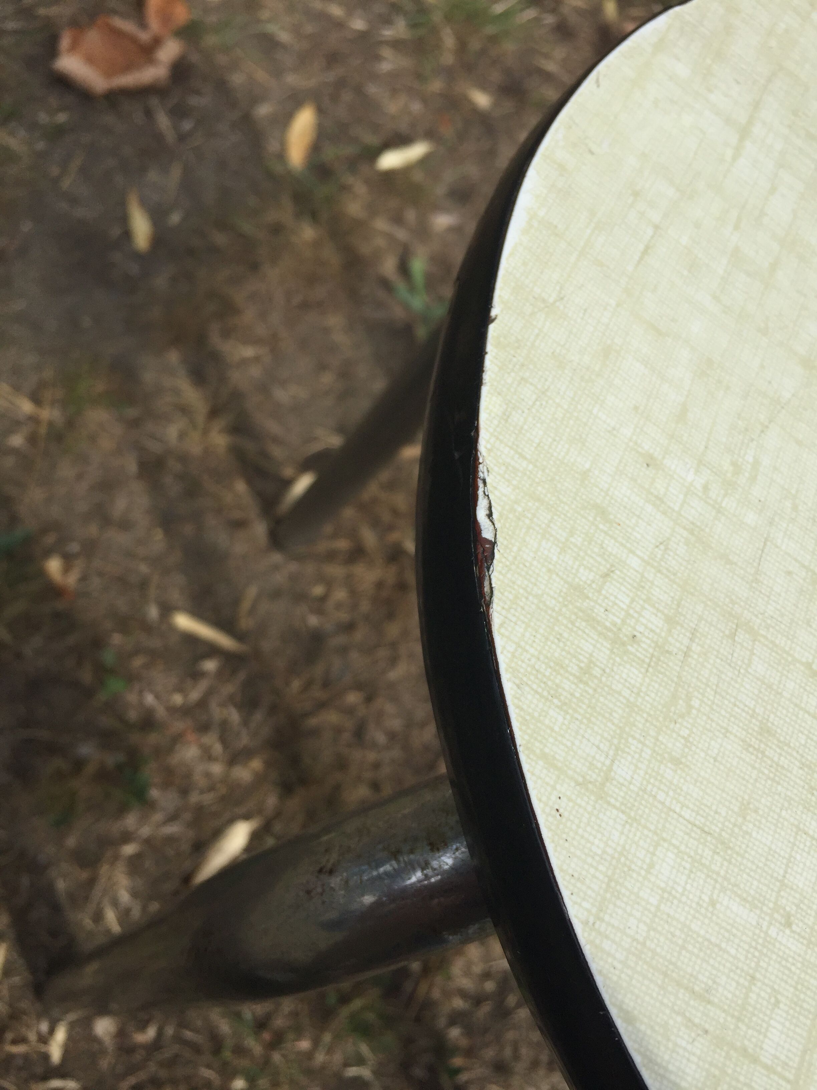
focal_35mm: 29
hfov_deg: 48.2
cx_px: 408
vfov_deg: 61.7
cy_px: 545
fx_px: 913
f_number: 2.2
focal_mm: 4.15
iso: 32
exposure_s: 1/2639
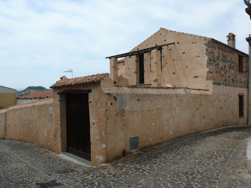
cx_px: 126
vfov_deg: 40.7
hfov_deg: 52.6
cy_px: 94
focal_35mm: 35
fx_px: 254
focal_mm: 7.4
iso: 100
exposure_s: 1/250
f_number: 5
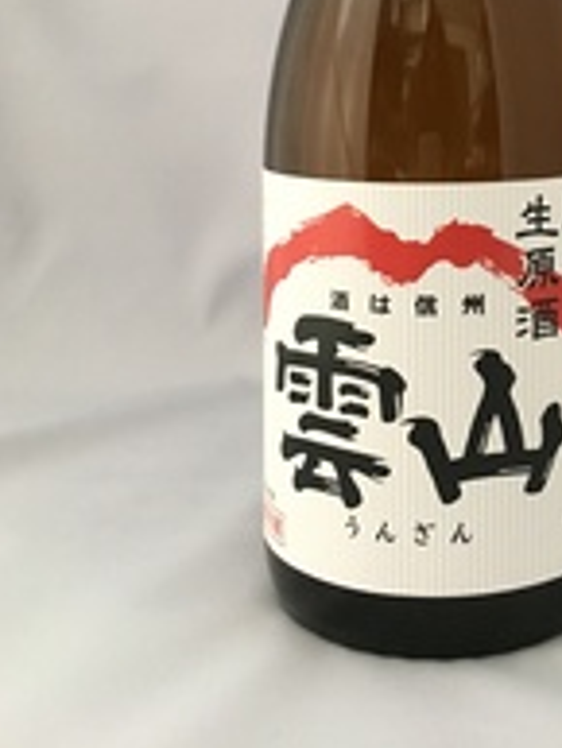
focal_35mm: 54
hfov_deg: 26.5
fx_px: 1168
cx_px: 453
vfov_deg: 33.4
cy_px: 54
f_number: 2.2
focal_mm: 4.15
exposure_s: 1/30
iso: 125
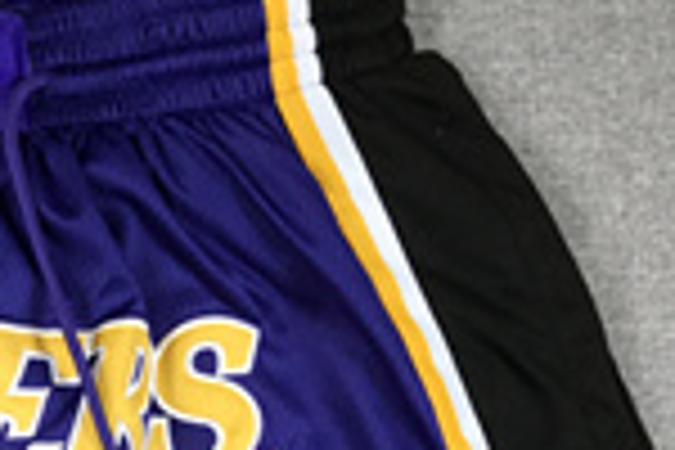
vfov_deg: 13.5
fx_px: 1819
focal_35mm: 97
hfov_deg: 20.0
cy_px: 601
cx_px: -94
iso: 25
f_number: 1.8
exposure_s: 1/50
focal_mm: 3.99
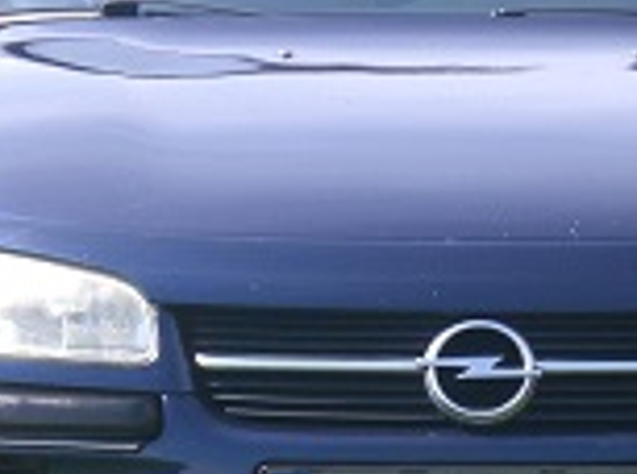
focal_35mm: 228
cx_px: 512
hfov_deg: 8.7
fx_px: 4186
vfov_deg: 6.5
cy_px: 262
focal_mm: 14.49
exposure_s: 1/320
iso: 100
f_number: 5
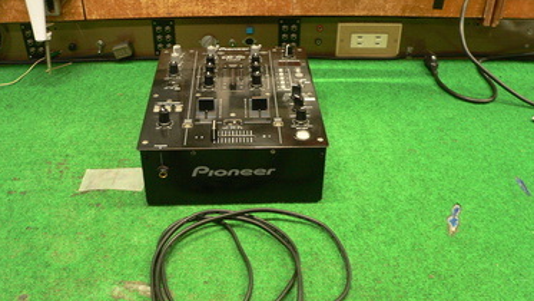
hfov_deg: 50.5
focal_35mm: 40
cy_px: 183
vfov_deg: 29.6
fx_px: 567
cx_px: 266
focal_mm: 6
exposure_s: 1/10
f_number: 2.8
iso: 200
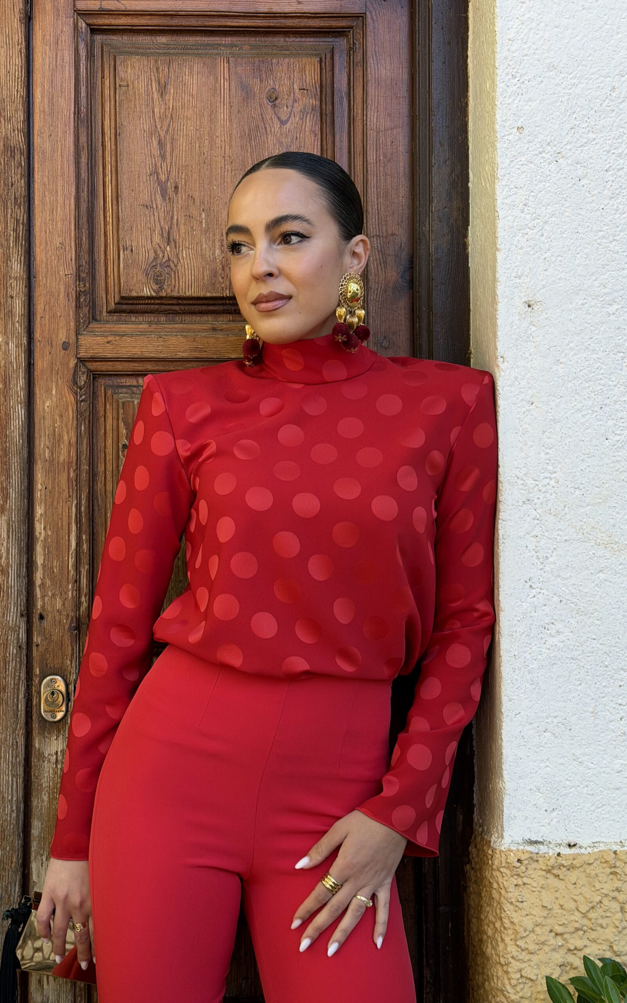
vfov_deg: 39.6
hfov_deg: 25.3
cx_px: 301
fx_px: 1395
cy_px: 501
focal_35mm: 51
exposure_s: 1/190
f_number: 1.78
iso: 50
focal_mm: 6.76
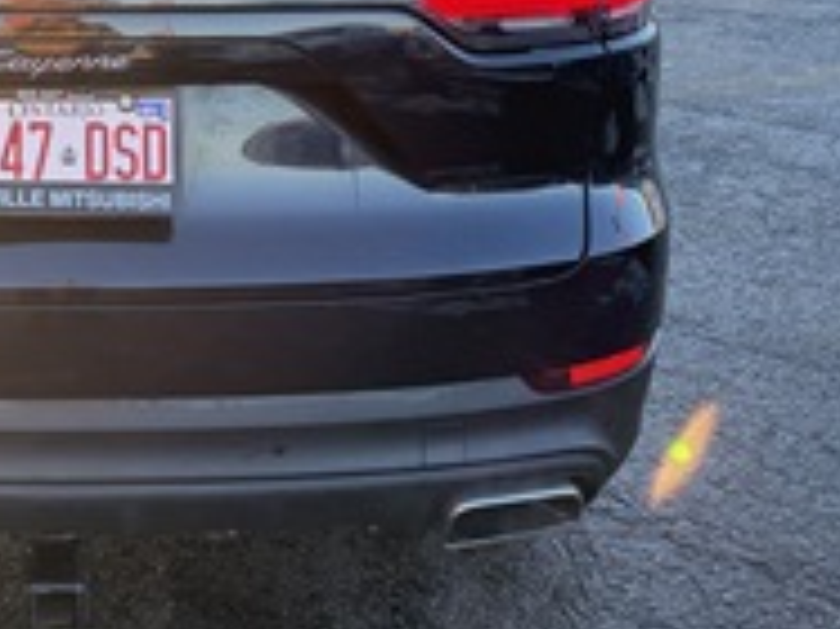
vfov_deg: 26.0
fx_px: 1310
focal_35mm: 54
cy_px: 52
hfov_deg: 33.2
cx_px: 40
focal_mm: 6.76
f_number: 1.78
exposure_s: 1/212
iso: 100
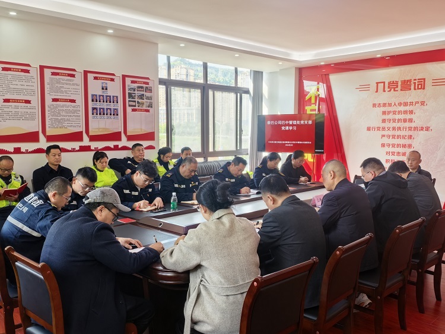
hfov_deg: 58.4
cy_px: 167
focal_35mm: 31
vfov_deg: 45.4
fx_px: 398
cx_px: 222
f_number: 4
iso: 200
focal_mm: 5.75
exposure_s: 1/50
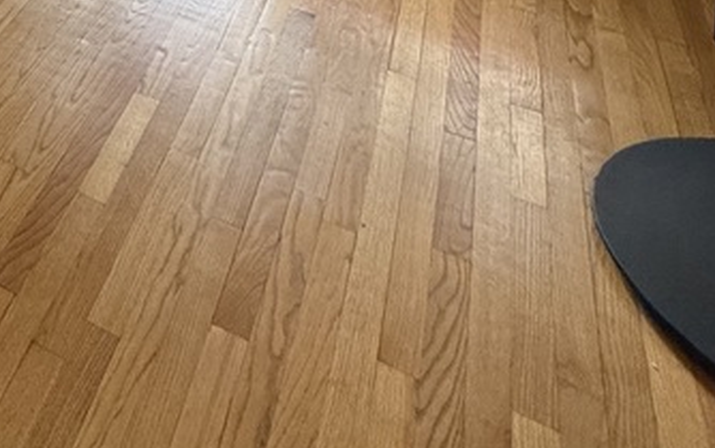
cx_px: -126
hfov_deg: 34.3
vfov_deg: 17.7
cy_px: -476
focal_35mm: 48
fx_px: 936
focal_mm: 2.22
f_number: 2.2
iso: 250
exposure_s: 1/120
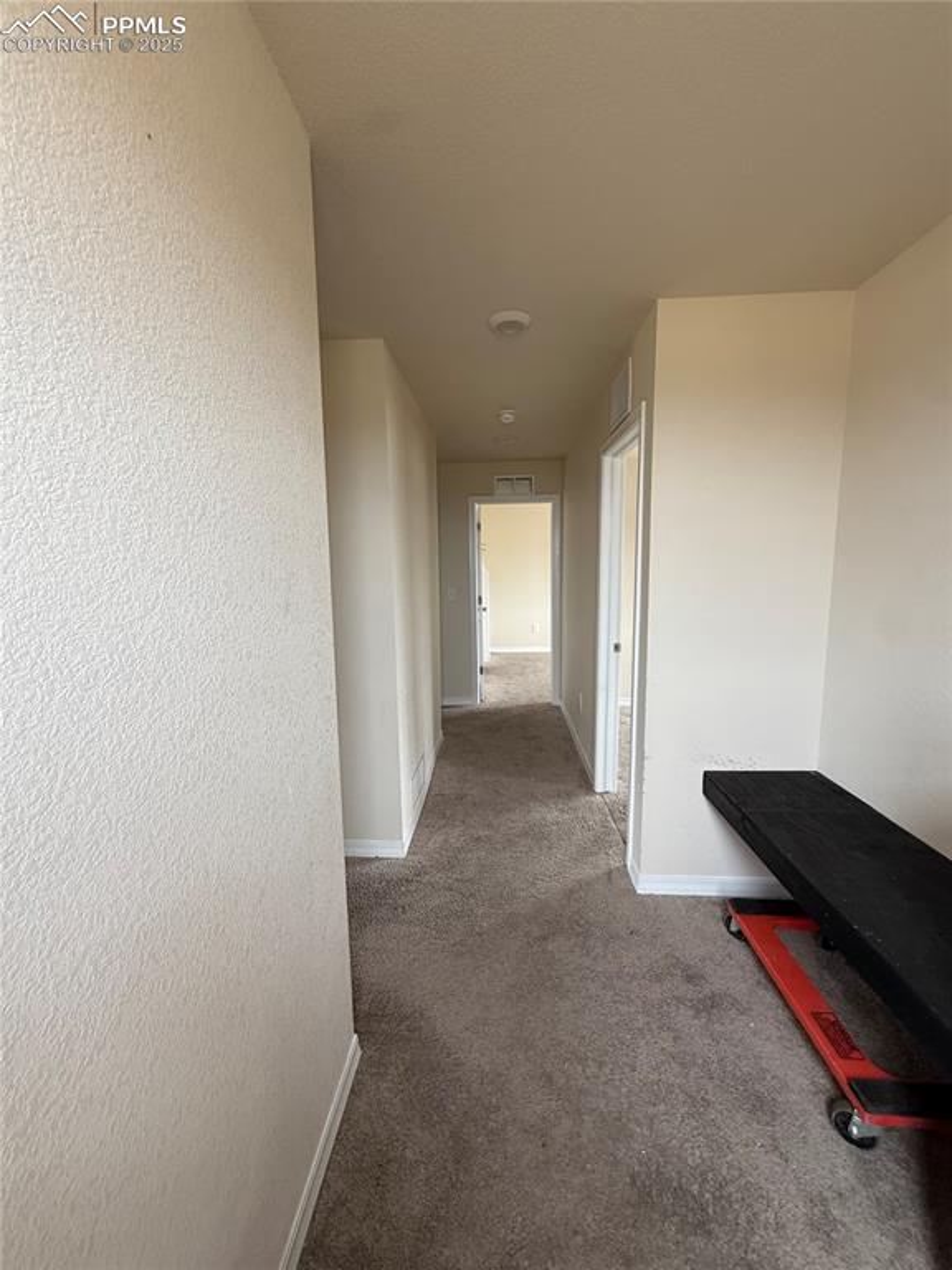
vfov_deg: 102.1
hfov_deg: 85.7
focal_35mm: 14
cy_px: 635
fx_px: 513
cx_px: 476
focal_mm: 2.22
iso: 160
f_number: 2.2
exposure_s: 1/99
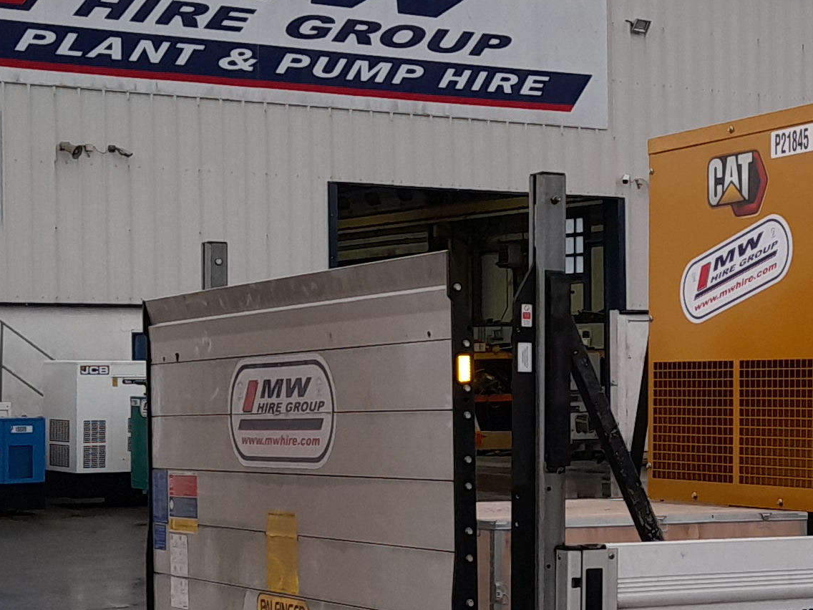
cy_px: 379
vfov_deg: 16.8
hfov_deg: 21.7
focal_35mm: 88
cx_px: 737
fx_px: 2067
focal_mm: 4.6
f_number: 2
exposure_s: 1/50
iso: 64
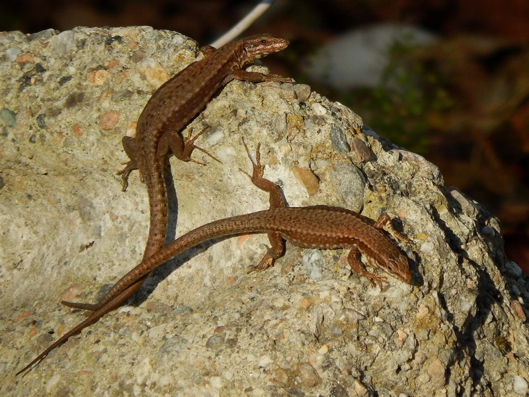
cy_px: 198
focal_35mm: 675
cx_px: 264
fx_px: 10315
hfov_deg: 2.9
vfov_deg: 2.2
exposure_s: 1/400
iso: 125
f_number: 5.8
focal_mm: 120
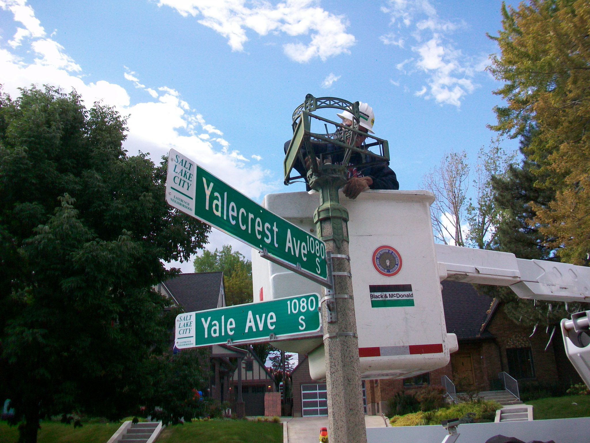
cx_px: 295
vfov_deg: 44.2
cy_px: 222
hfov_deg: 56.8
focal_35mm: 32
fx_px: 545
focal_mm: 5.7
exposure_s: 1/400
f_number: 2.8
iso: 64
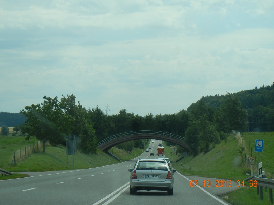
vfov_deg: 12.8
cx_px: 137
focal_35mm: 116
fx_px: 918
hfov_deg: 17.0
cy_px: 102
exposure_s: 1/330
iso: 160
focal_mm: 20.9
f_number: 9.2
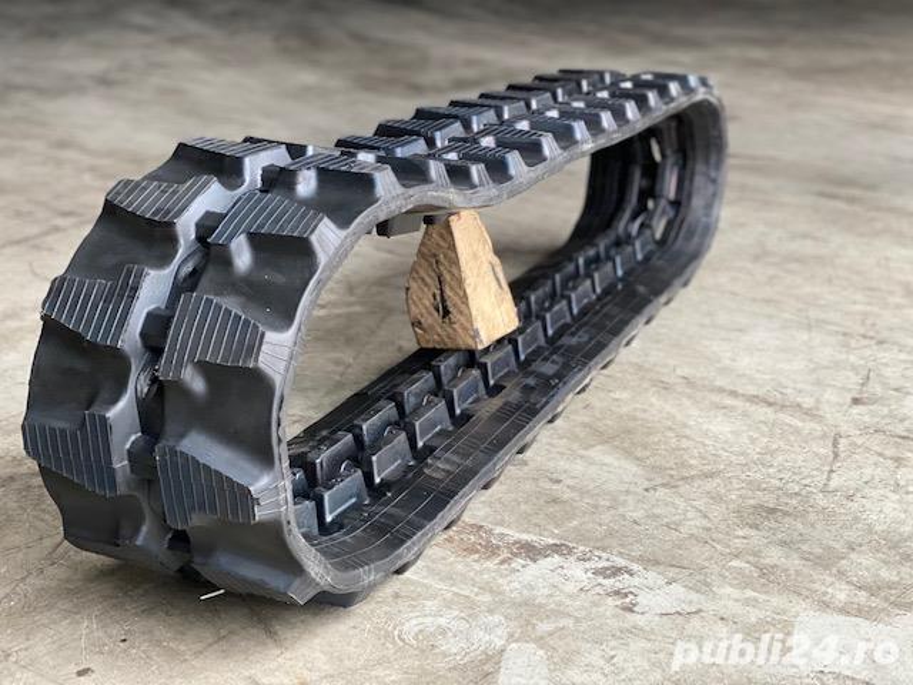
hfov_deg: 36.8
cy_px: 342
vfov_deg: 28.0
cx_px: 456
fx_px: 1372
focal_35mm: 52
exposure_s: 1/122
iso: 160
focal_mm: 6
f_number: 2
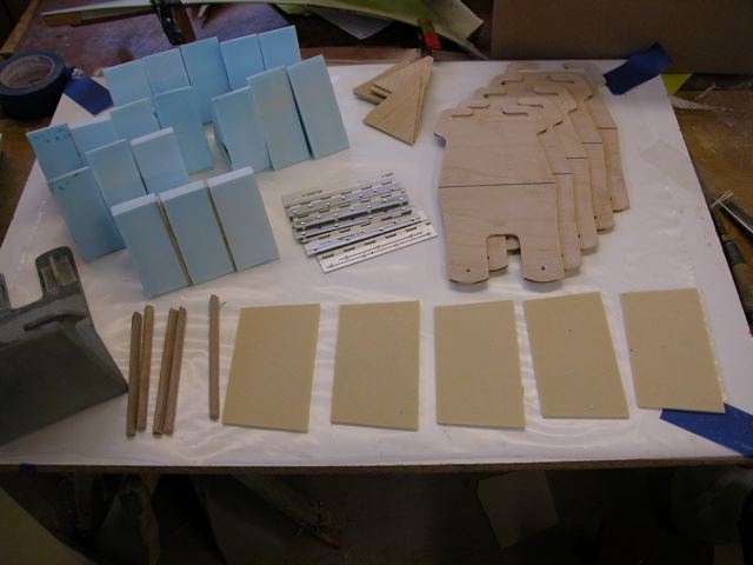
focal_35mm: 35
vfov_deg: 40.7
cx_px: 376
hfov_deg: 52.6
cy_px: 282
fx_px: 761
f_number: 3.5
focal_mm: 8.9
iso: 200
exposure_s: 1/97.2
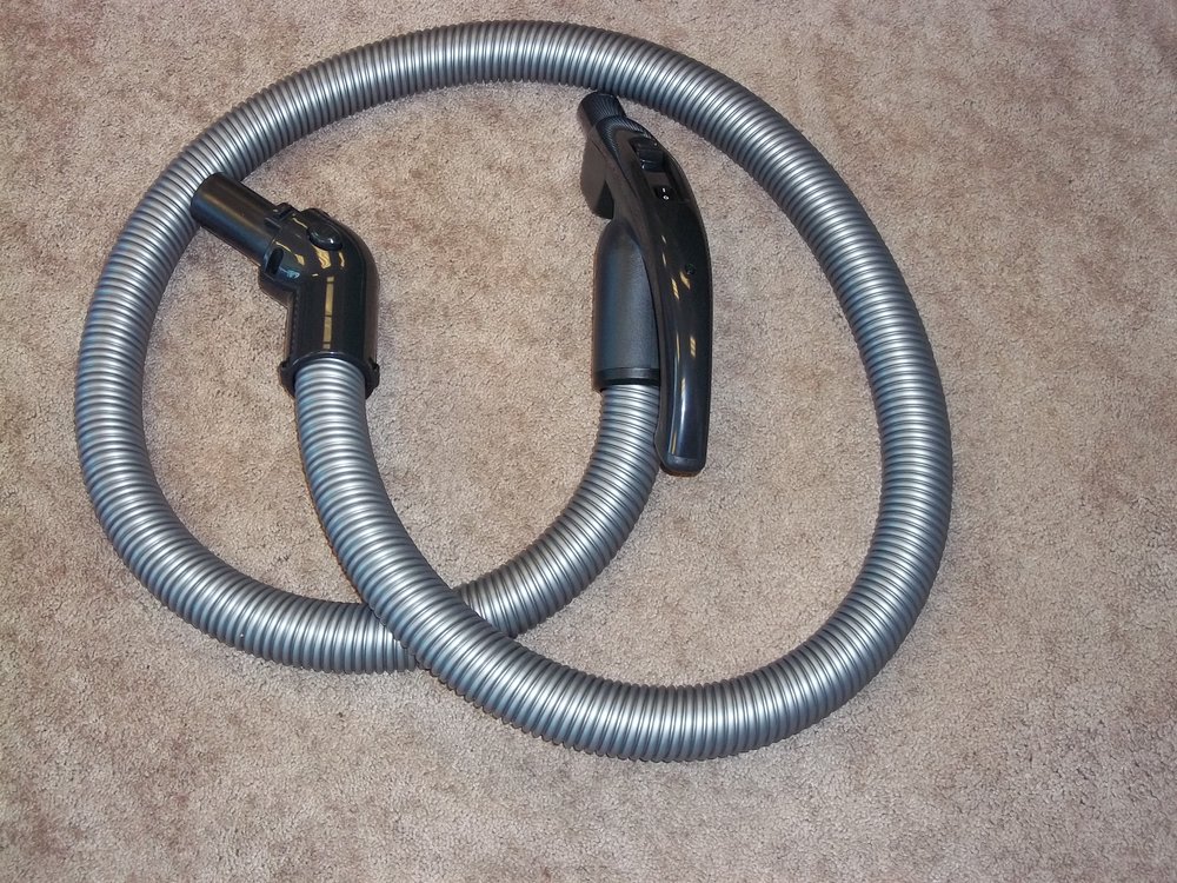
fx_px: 2108
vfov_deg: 23.7
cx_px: 588
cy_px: 442
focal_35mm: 62
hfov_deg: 31.2
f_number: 4.1
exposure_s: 1/50
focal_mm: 11
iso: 160
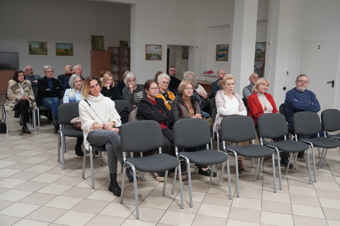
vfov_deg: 35.9
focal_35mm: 37
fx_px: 349
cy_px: 113
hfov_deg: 51.9
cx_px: 170
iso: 4000
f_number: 4
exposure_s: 1/160
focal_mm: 37
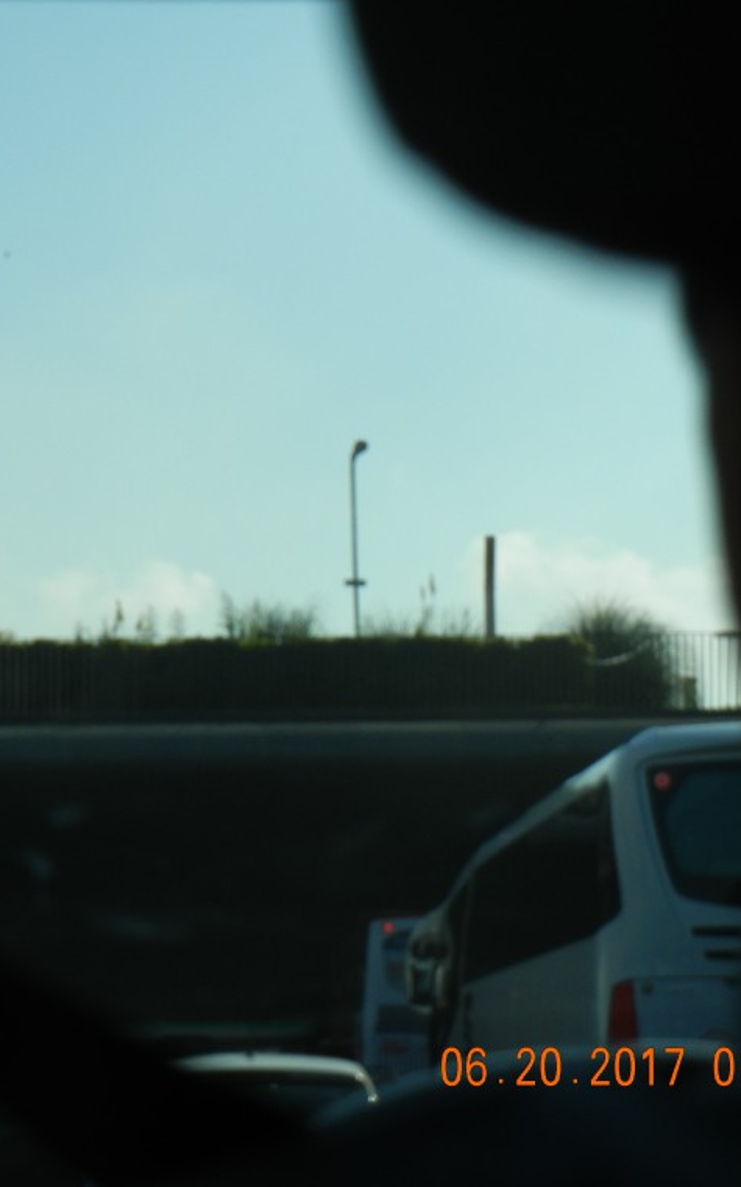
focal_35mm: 127
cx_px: 133
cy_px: 593
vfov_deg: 16.4
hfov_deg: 10.3
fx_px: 4107
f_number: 8.8
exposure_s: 1/442
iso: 160
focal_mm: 16
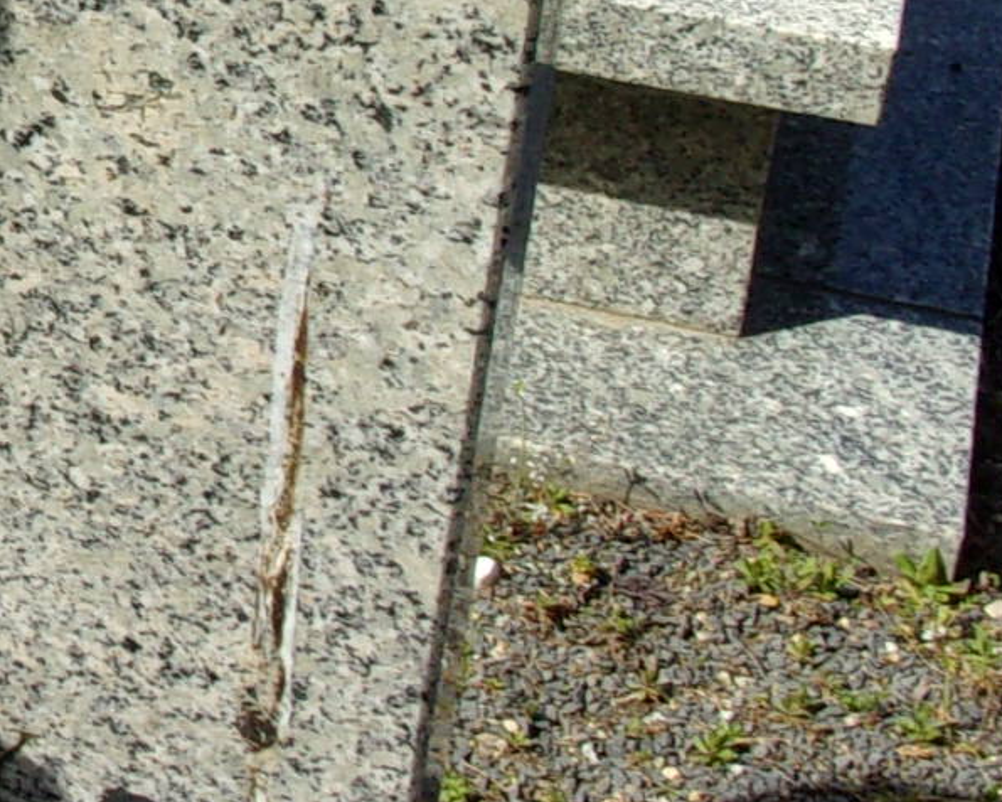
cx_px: -541
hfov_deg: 14.9
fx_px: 3529
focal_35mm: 119
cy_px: -78
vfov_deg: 12.7
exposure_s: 1/100
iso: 80
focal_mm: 5.1
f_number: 10.8
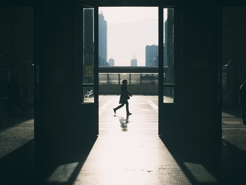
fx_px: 391
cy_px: 92
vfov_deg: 26.6
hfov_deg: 34.9
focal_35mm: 55
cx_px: 125
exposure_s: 1/2000
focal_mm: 50
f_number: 5
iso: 100
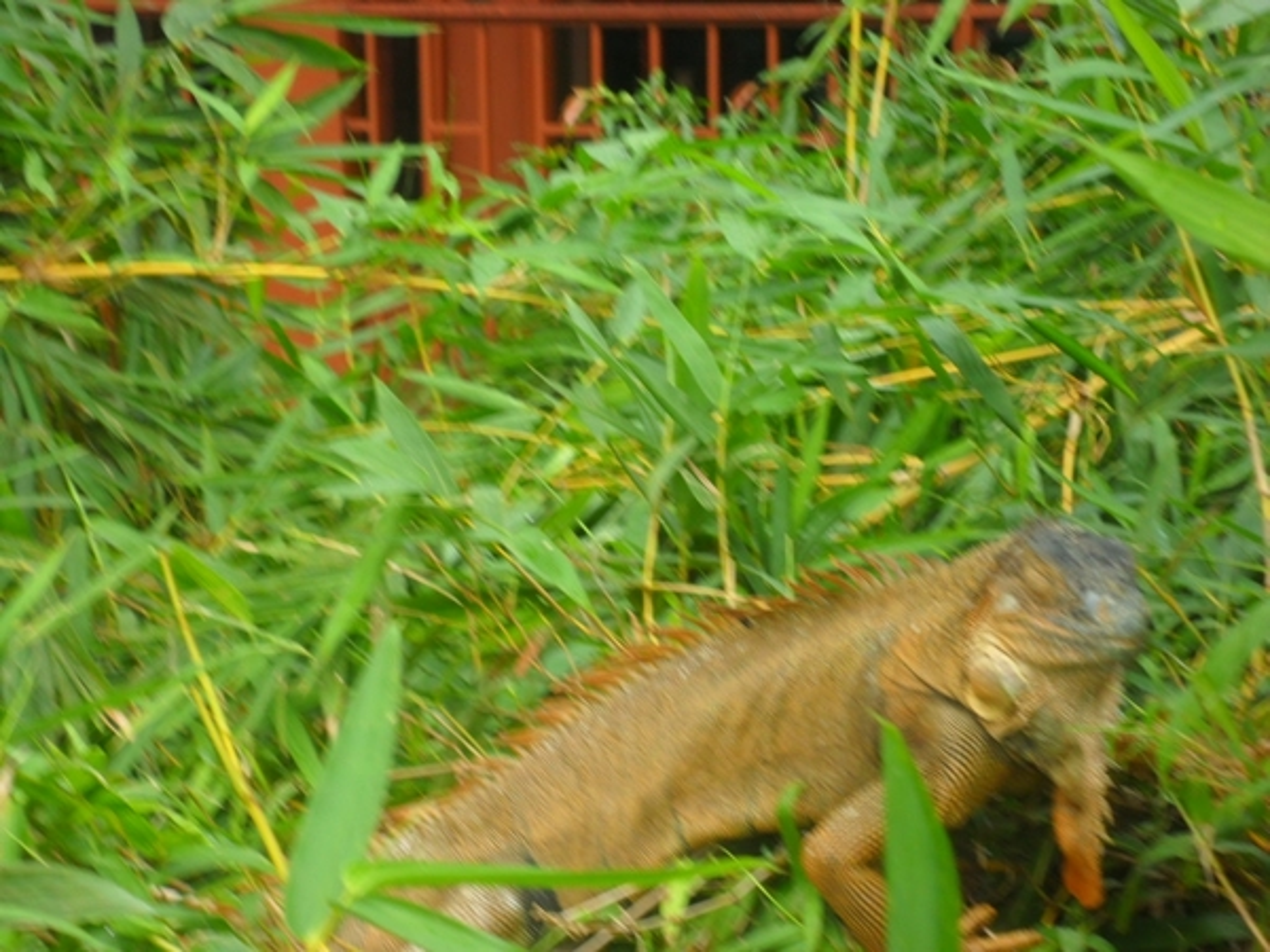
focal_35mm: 117
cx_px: 635
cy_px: 476
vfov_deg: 12.7
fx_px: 4293
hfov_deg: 16.8
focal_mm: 21
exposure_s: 1/125
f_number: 5.4
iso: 100
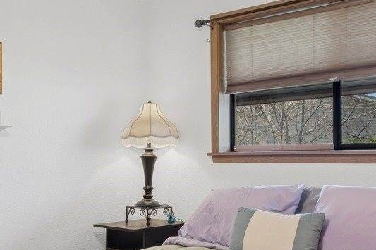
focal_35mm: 45
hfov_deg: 43.6
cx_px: 204
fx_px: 470
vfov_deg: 29.7
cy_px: 154
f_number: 6.3
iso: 100
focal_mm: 10
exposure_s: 1/13
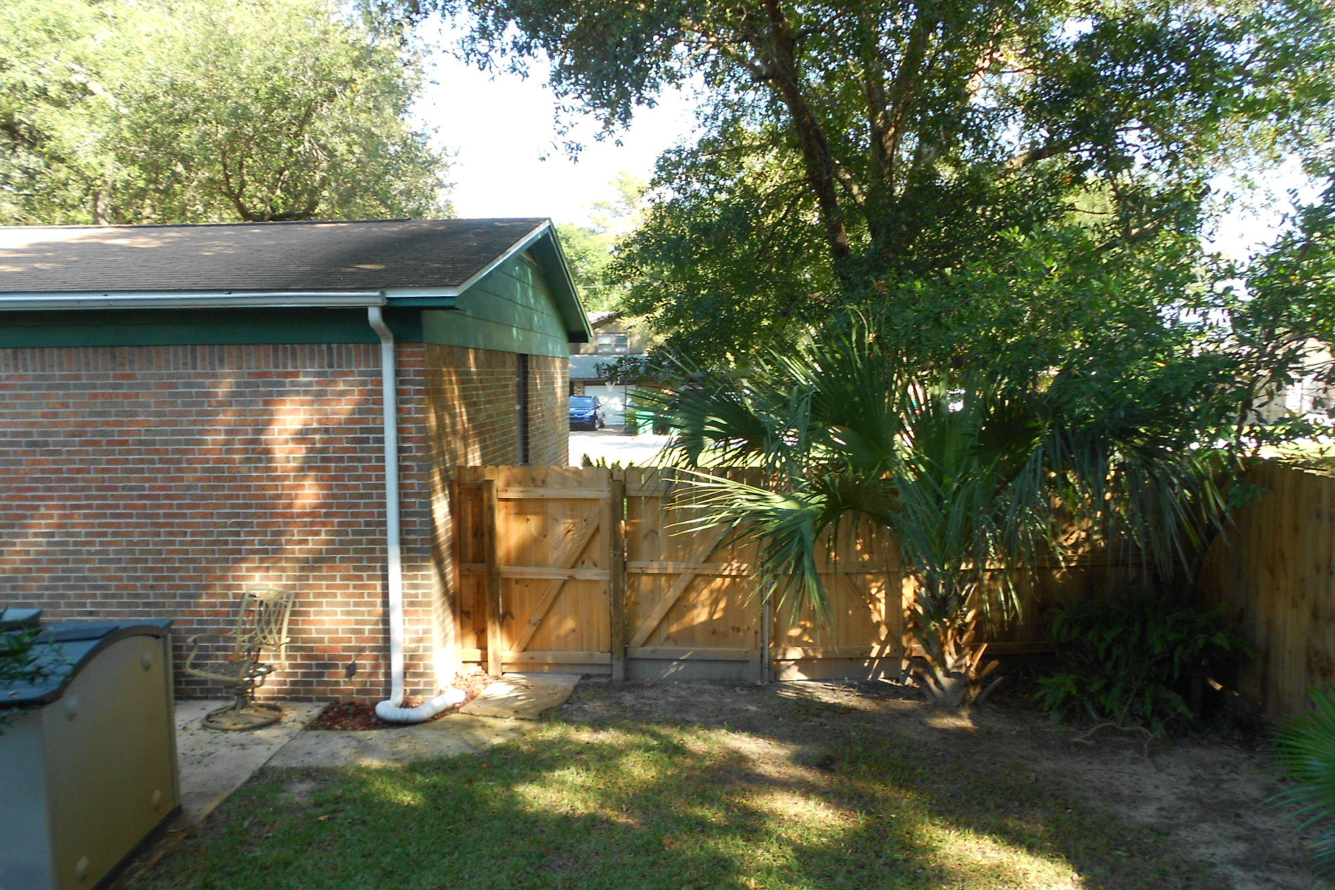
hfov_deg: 65.5
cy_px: 474
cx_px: 655
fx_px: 1038
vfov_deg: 46.4
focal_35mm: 28
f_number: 3.2
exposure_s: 1/80
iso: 80
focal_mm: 4.6
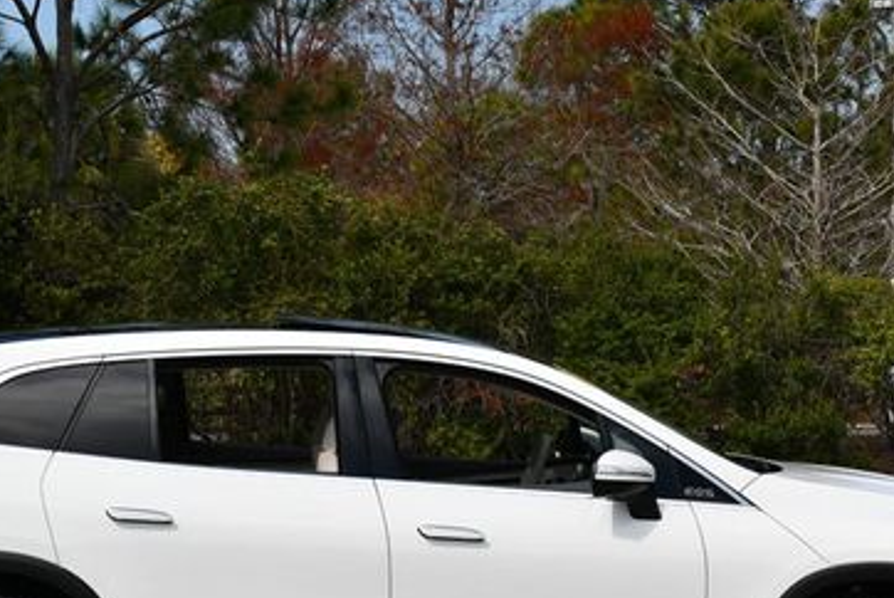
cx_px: 435
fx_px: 2808
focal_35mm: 113
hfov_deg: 18.1
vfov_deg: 12.1
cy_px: 413
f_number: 9
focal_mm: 32
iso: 100
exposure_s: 1/320
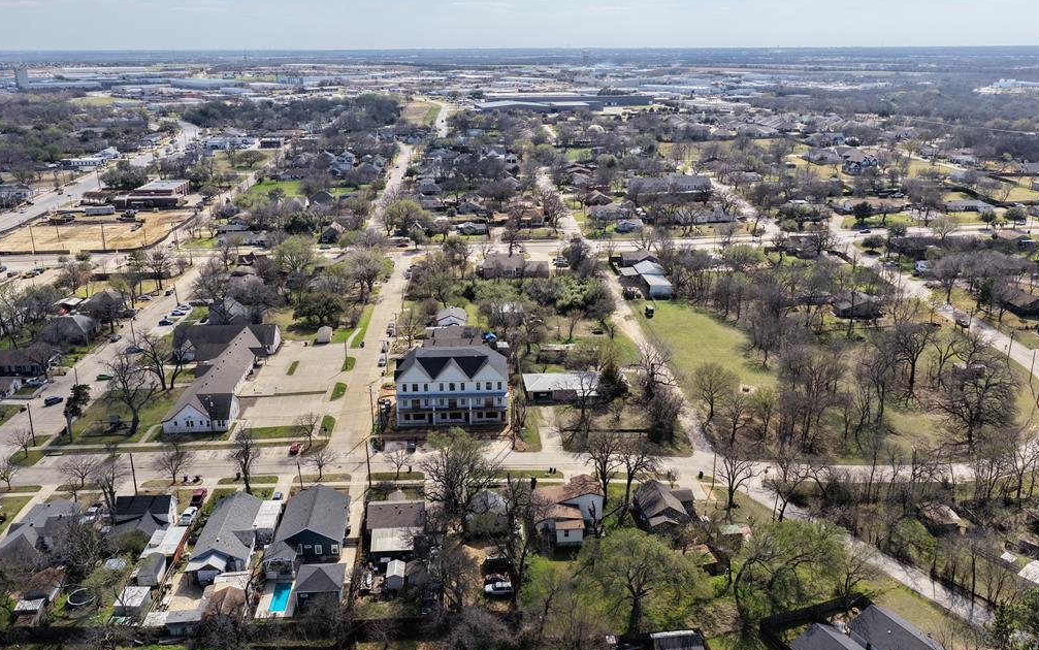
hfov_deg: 64.6
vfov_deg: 43.2
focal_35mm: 29
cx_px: 515
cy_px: 315
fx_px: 821
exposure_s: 1/180
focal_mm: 14.45
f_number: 2.8
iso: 400
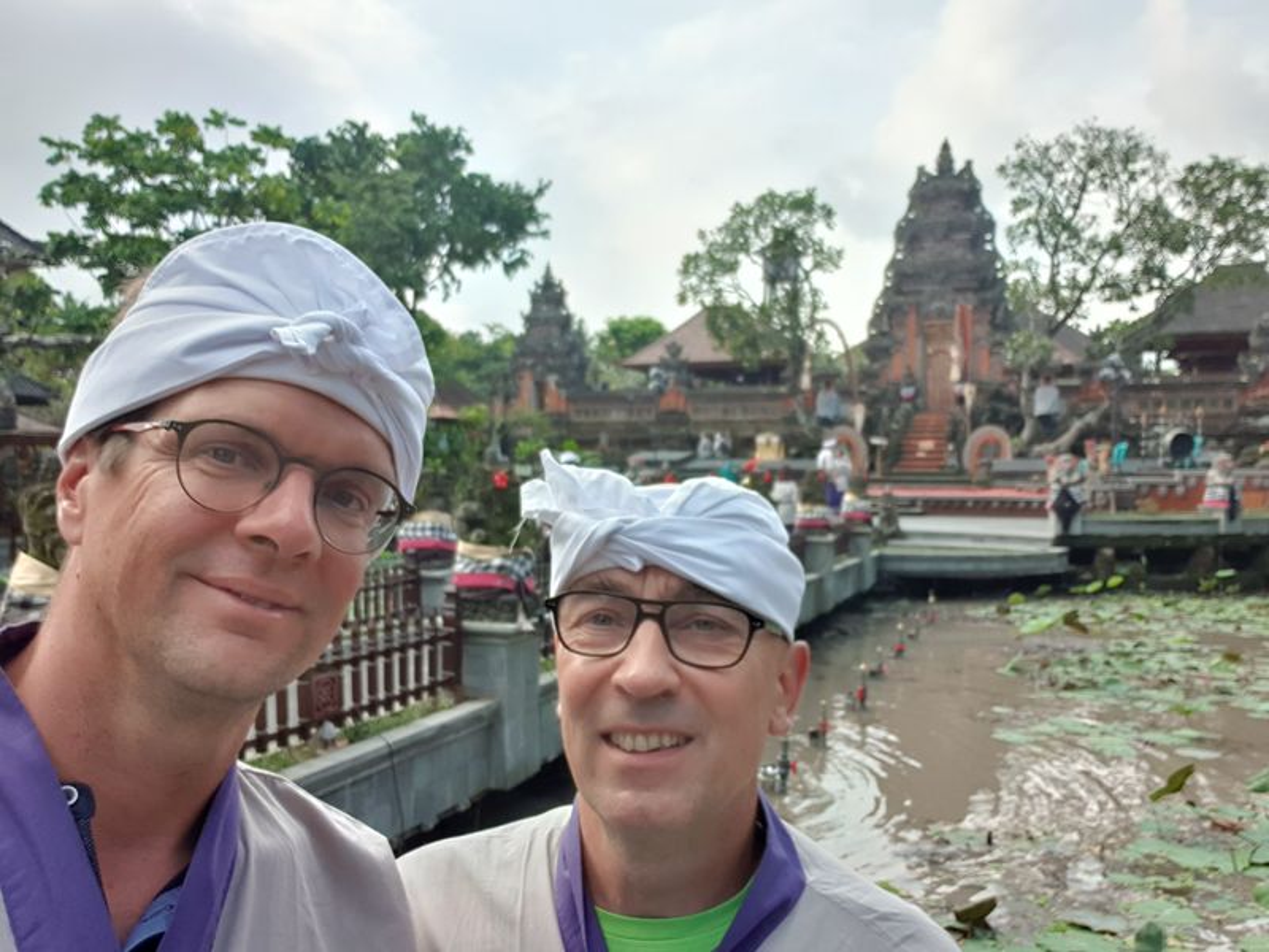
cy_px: 476
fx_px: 1136
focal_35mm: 31
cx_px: 634
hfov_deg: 58.4
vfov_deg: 45.4
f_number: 1.7
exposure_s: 1/264
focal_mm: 2.92
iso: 100
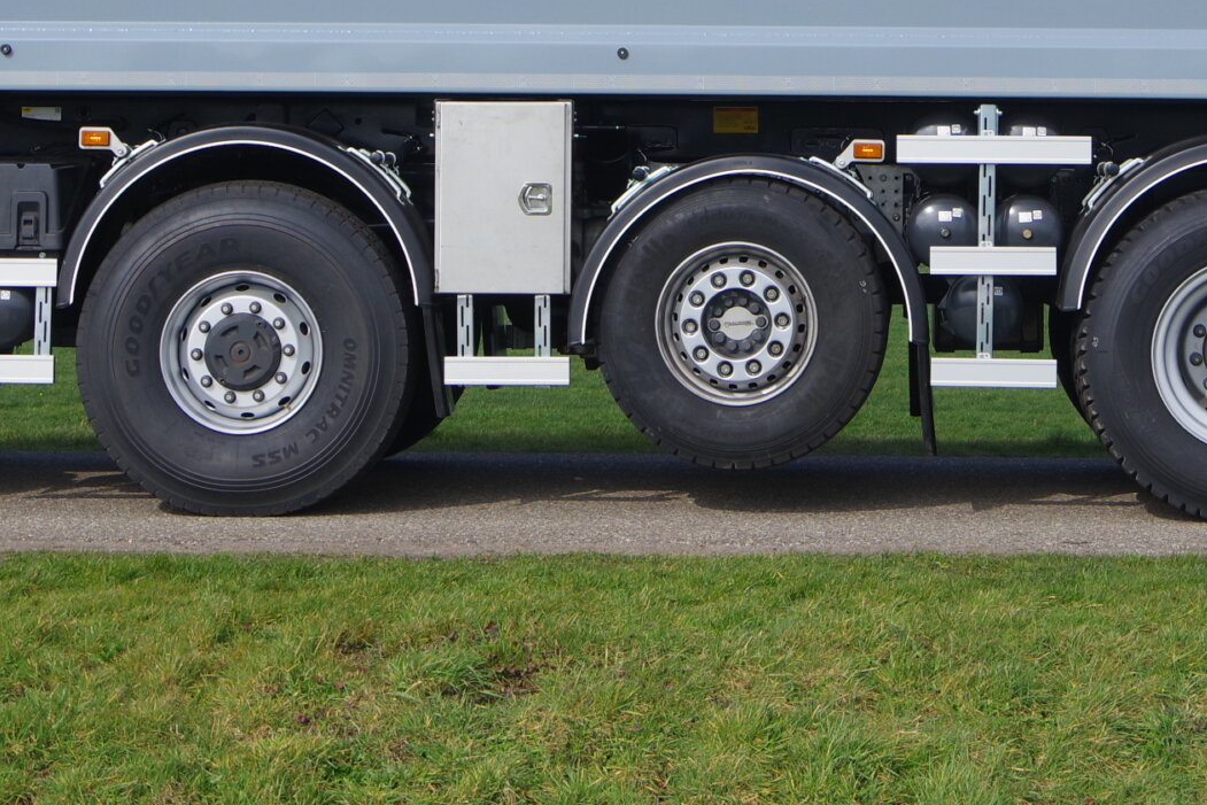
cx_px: 717
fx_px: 3755
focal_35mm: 112
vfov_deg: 12.1
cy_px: -45
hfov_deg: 18.2
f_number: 6.3
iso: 200
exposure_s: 1/400
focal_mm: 31
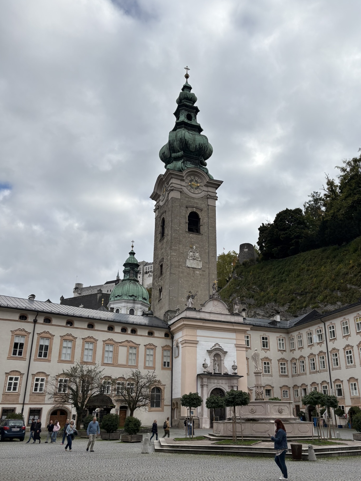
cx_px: 198
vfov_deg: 61.6
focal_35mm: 29
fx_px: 403
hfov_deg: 48.2
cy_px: 260
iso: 50
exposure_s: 1/3831
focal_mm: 5.96
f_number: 1.6
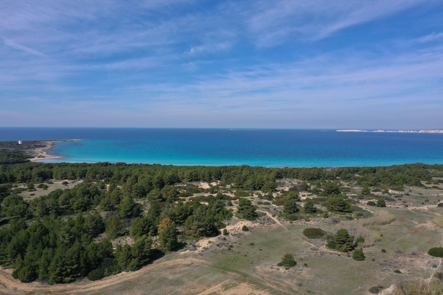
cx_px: 222
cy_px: 148
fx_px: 345
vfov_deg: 46.4
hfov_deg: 65.5
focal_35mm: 28
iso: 100
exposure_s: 1/640
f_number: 6.3
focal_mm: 10.26
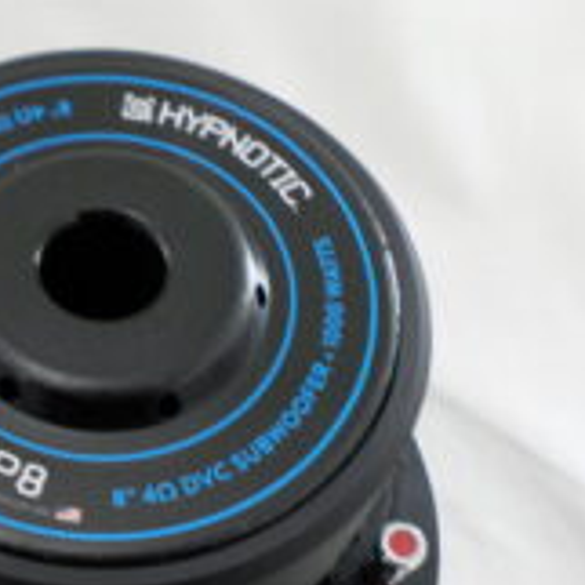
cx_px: 73
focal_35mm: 57
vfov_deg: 28.6
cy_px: 556
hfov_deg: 29.0
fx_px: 1090
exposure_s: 1/30
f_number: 2.5
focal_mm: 4.5
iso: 120
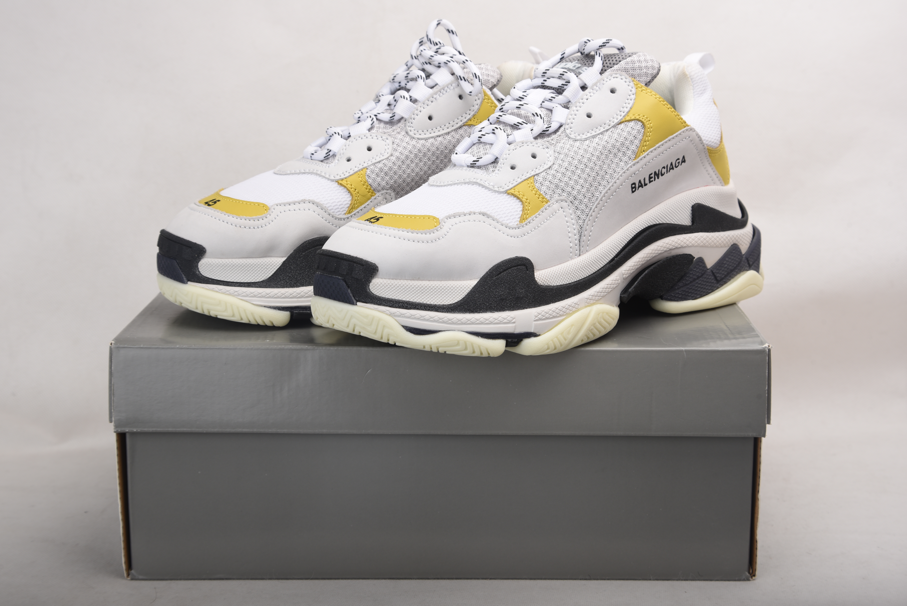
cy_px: 303
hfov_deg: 26.0
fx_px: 1966
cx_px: 454
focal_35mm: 78
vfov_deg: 17.5
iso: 100
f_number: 9
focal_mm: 78
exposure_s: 1/200
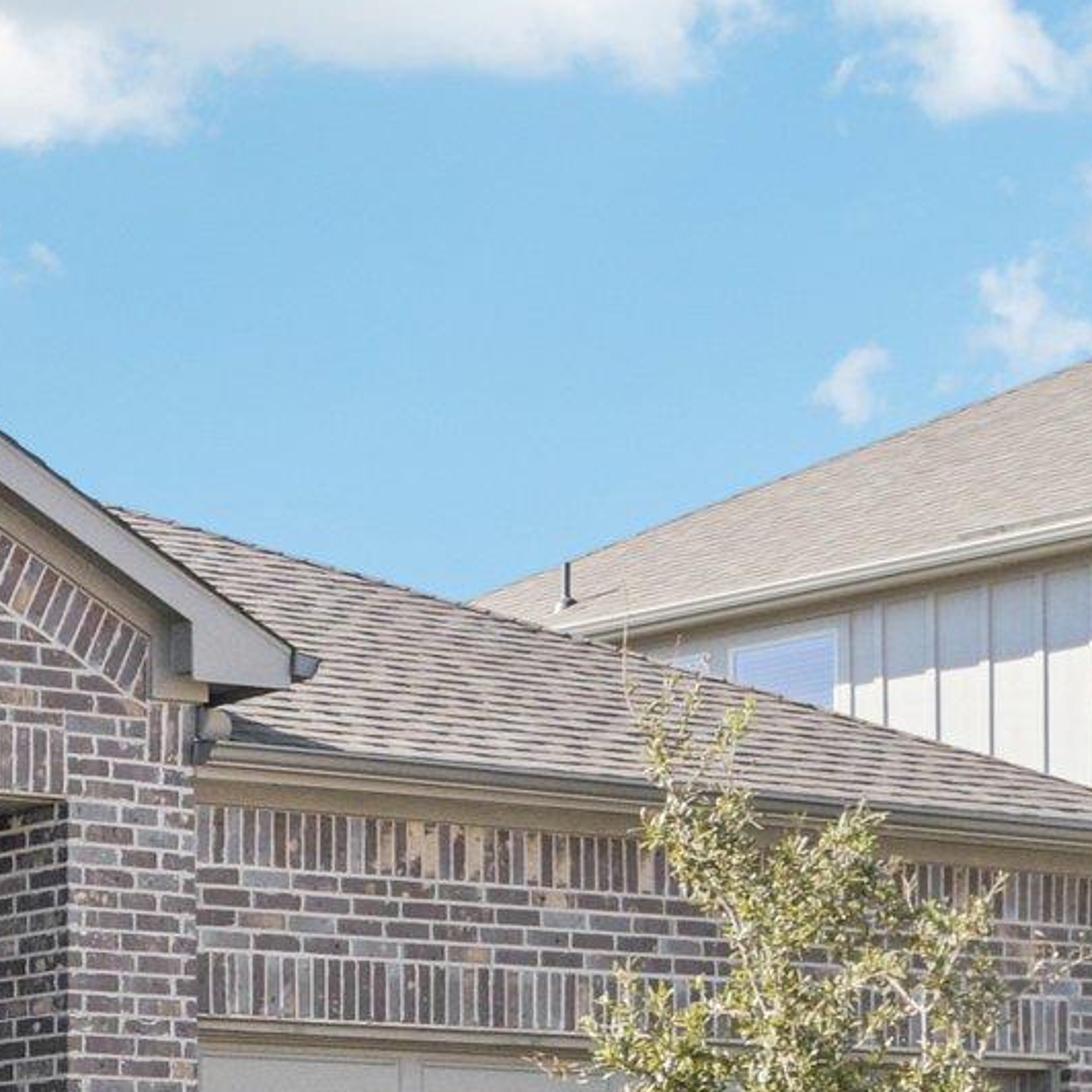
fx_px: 3855
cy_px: 916
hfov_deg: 14.7
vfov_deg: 16.0
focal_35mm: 108
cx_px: -655
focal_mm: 22
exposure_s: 1/400
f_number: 8
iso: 400
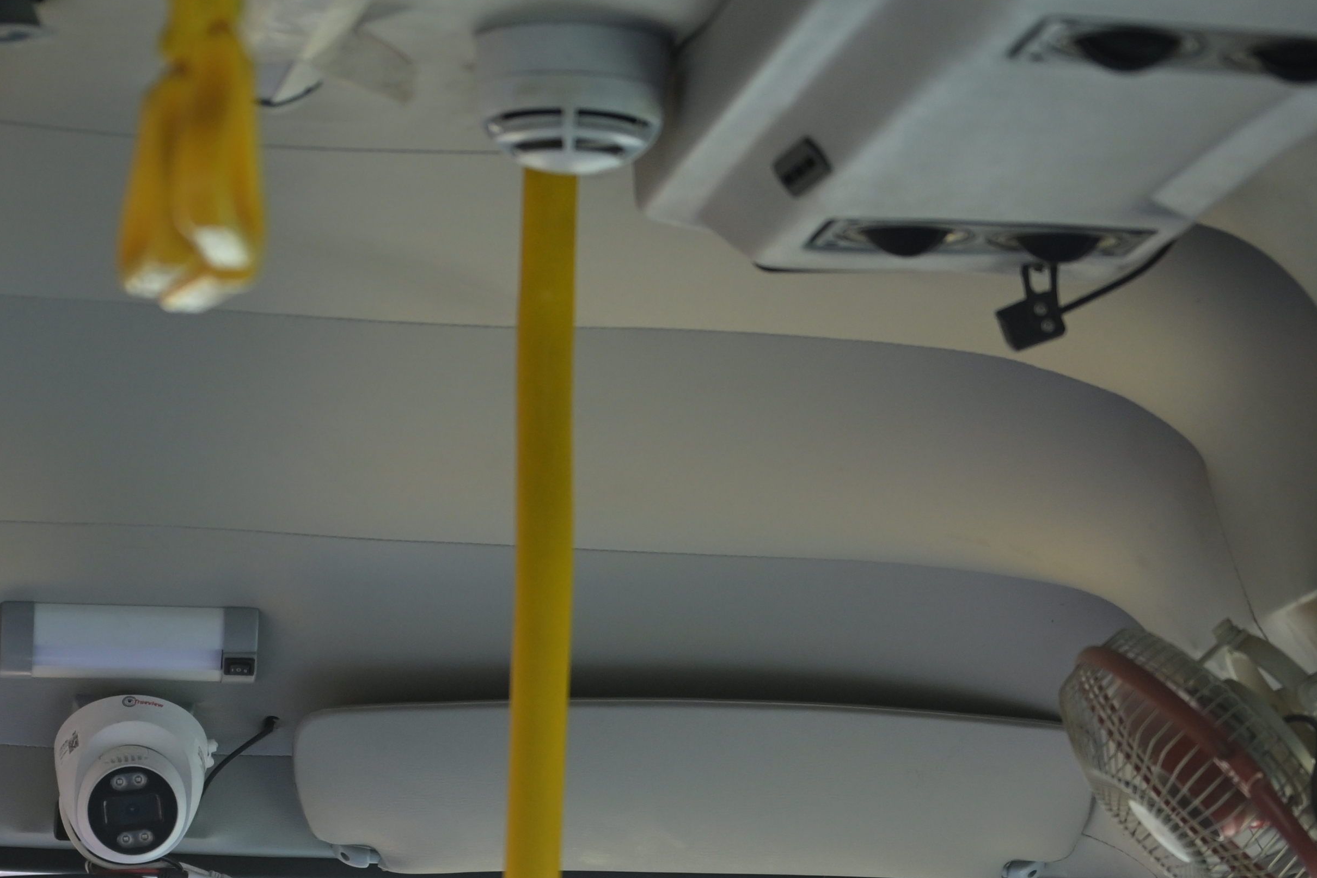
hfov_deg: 11.7
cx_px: 285
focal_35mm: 175
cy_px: 1037
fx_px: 6402
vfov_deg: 7.8
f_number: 2.8
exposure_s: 1/640
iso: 1250
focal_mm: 70
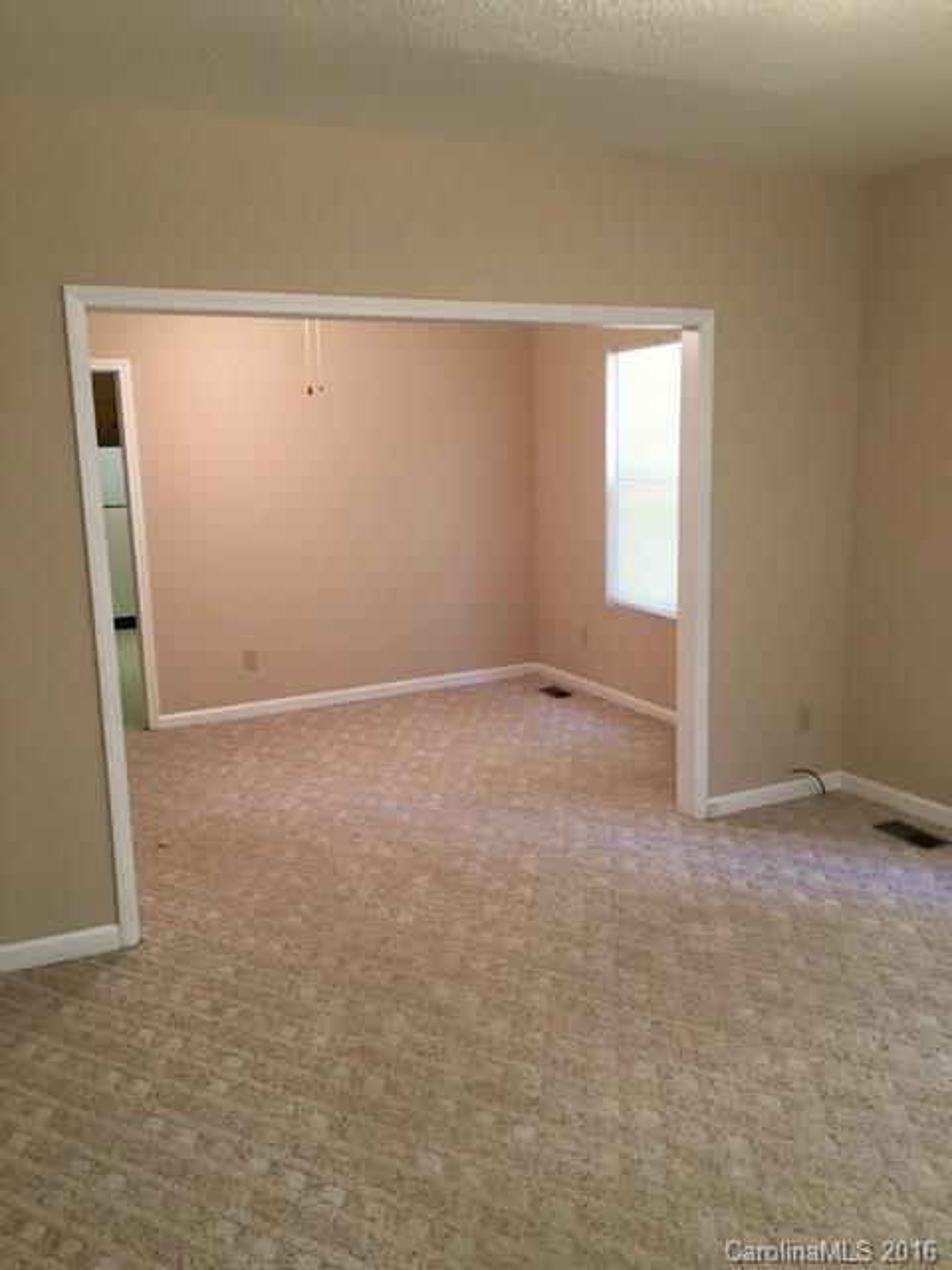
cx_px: 476
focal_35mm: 29
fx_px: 1063
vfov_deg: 61.7
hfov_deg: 48.2
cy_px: 635
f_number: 2.2
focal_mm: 4.15
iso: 100
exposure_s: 1/30
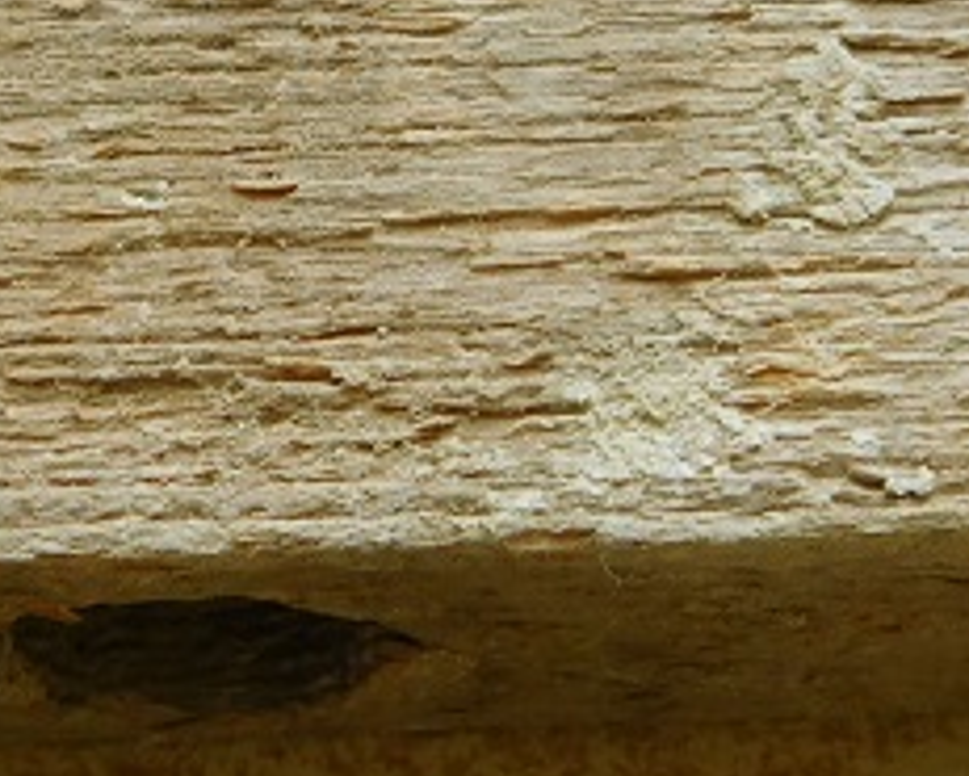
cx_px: 231
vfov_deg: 11.3
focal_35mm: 135
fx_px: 3873
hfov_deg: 14.2
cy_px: 8
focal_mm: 7.1
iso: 125
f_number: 3.6
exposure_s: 1/40
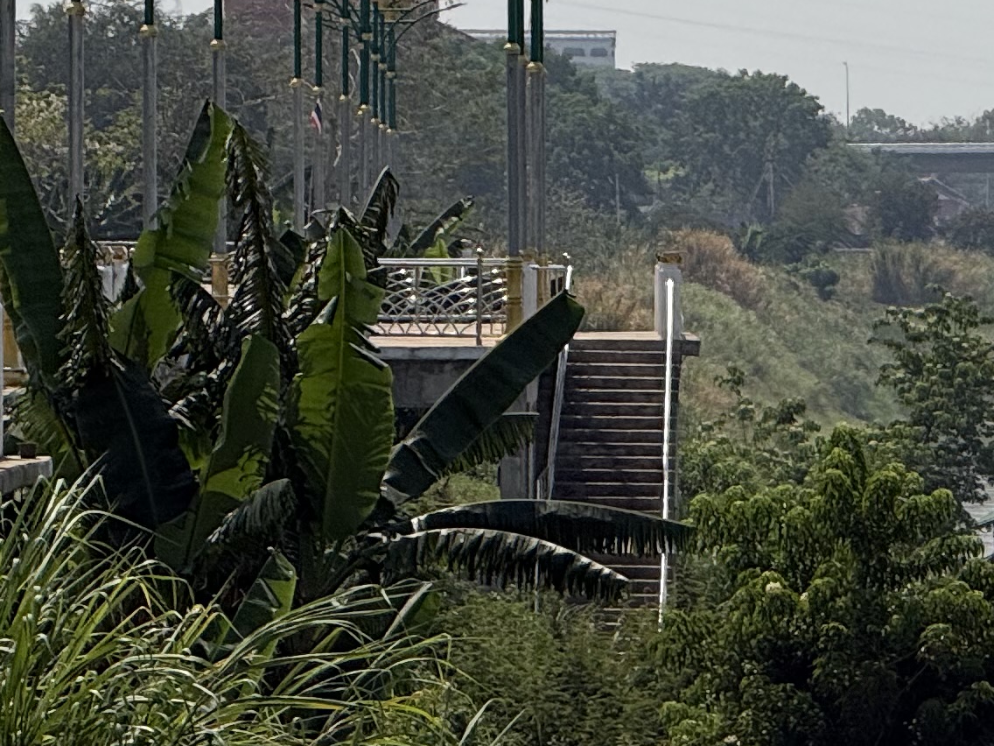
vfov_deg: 3.5
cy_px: 655
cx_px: 1736
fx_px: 12233
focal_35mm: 426
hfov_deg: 4.6
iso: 50
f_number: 2.8
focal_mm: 15.66
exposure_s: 1/3195
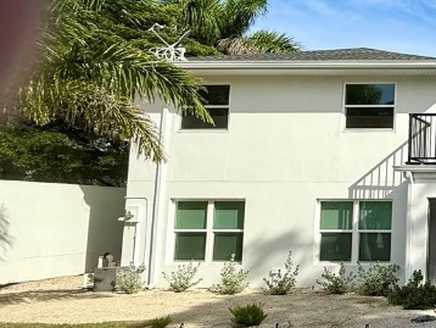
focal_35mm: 40
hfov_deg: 32.2
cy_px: 171
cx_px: 596
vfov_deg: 36.0
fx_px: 504
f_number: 2.2
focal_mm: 2.22
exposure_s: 1/1698
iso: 50
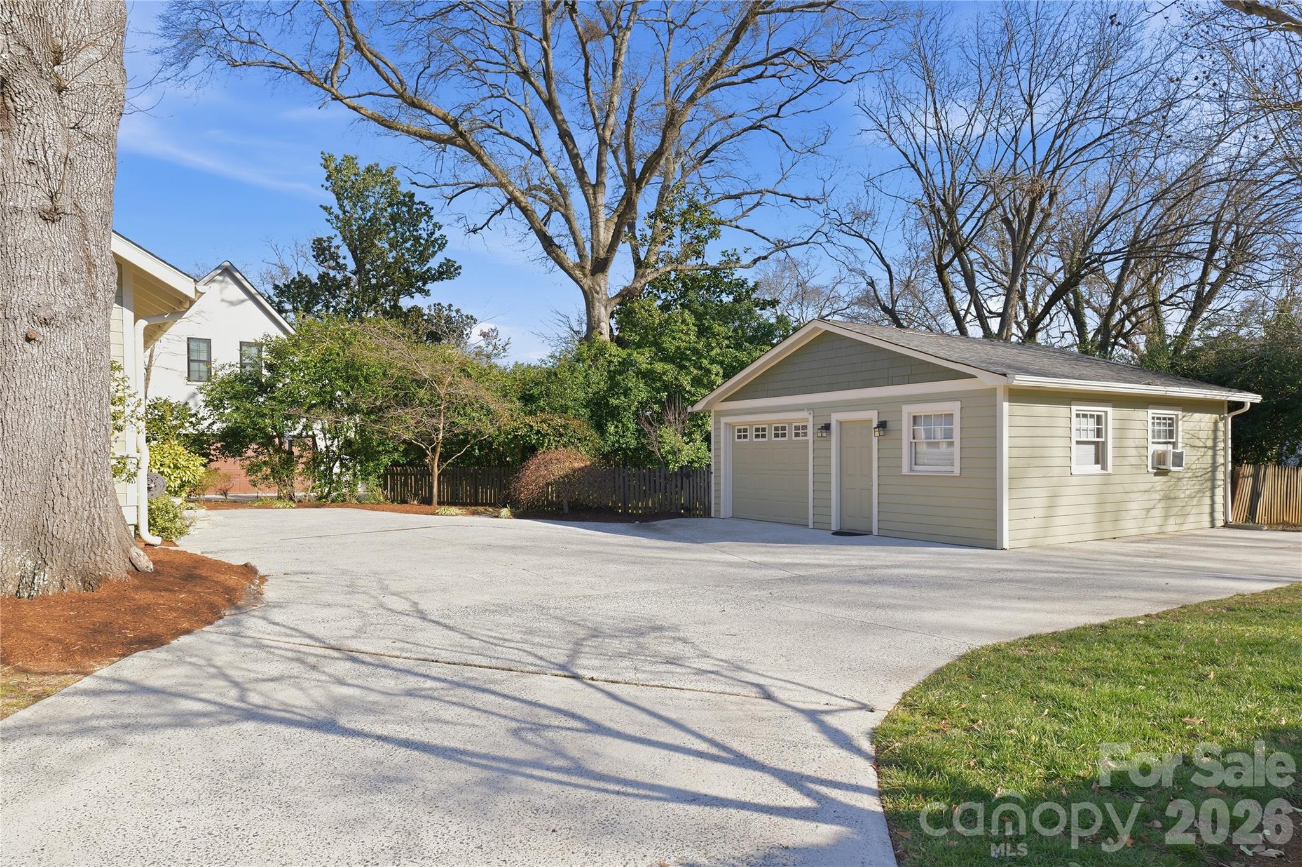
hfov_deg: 84.0
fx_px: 723
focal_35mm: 20
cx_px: 651
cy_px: 434
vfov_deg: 61.9
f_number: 7.1
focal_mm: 20
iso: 100
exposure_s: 1/200
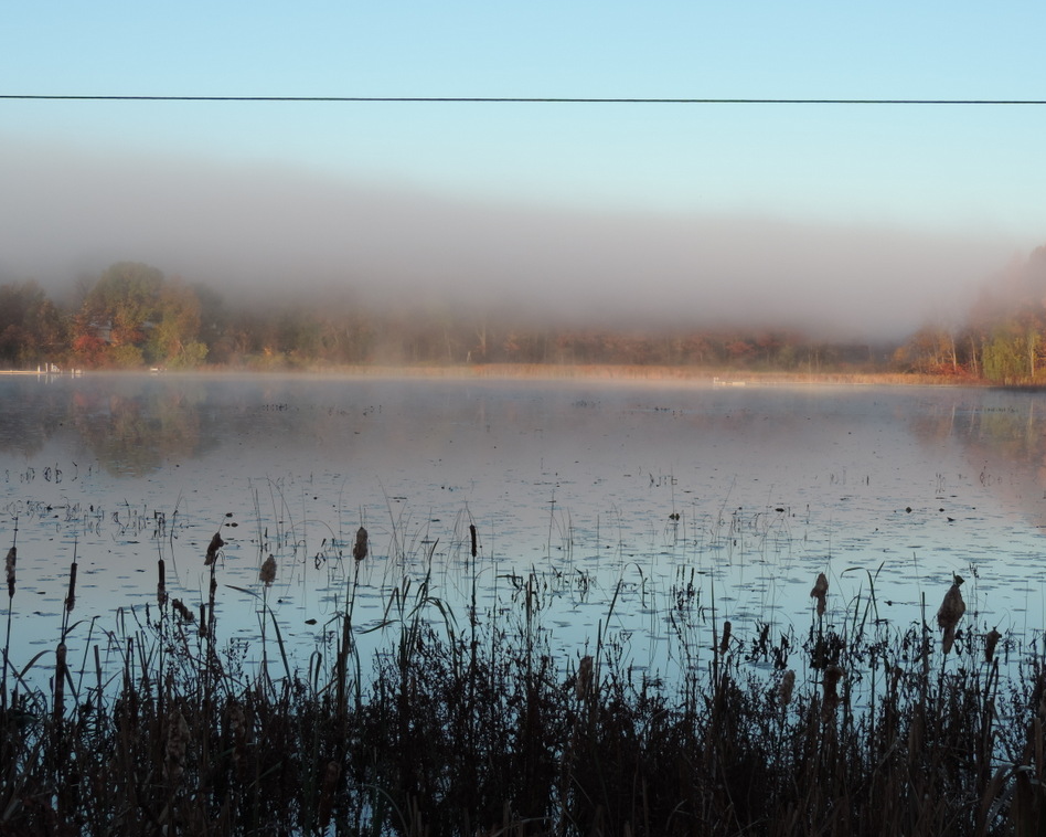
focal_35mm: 58
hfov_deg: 32.5
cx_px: 556
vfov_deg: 26.2
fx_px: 1795
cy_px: 423
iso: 80
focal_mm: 9.8
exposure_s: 1/250
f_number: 3.7
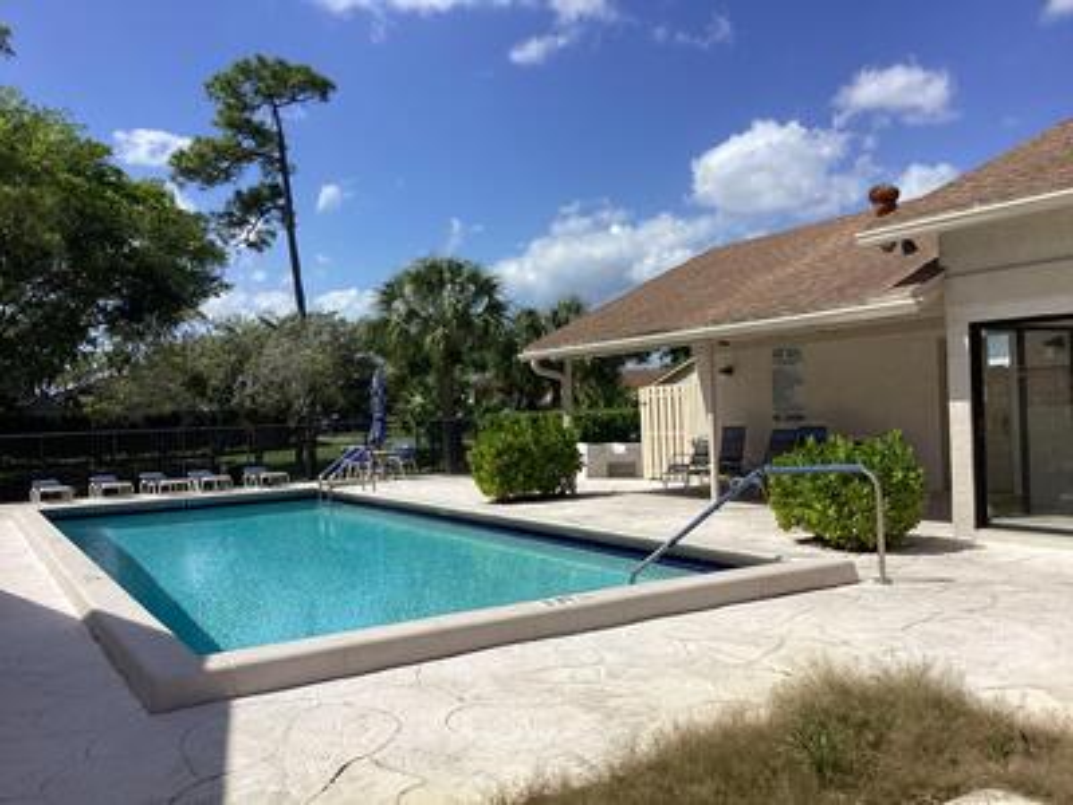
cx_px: 536
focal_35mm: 31
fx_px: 961
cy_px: 402
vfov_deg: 45.4
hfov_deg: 58.4
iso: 25
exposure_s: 1/2551
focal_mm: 3.3
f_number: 2.4
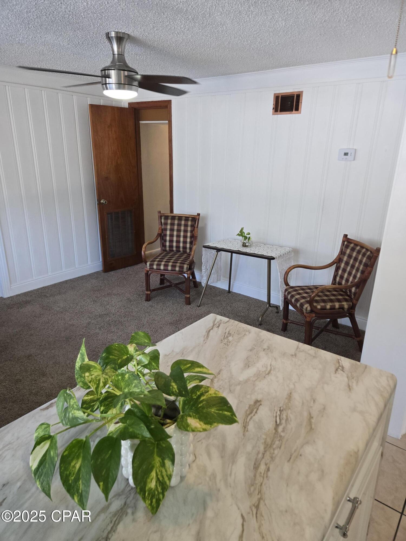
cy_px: 270
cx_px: 203
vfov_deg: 73.9
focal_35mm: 23
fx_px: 360
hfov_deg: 58.9
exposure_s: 1/120
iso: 160
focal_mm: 5.4
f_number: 1.8
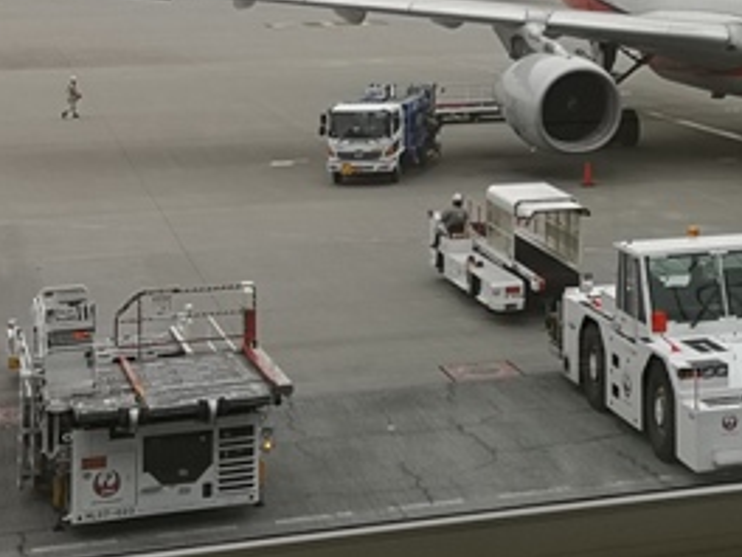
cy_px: -135
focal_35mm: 94
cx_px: 748
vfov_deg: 15.1
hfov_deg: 20.2
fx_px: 2015
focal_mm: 3.95
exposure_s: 1/661
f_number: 1.8
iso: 50
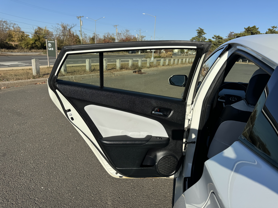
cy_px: 104
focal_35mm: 24
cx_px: 139
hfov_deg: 71.6
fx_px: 193
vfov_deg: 56.8
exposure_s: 1/4950
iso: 80
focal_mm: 6.76
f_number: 1.78
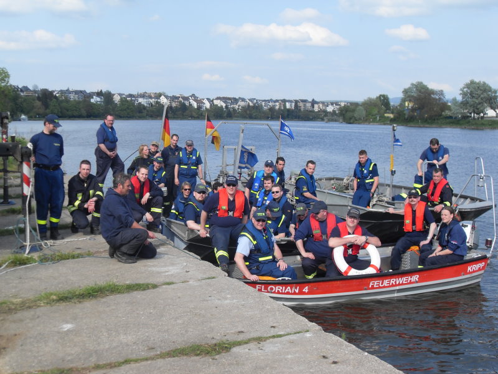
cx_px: 249
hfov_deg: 38.2
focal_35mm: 50
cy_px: 187
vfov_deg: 29.1
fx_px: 719
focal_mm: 8.4
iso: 80
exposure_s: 1/125
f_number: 8.4
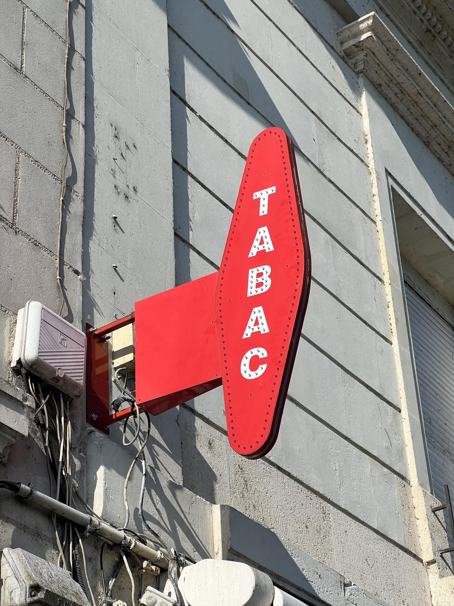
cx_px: 227
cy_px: 303
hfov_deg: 19.1
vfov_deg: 25.3
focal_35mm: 77
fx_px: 1347
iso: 32
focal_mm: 9
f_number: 2.8
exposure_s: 1/1064
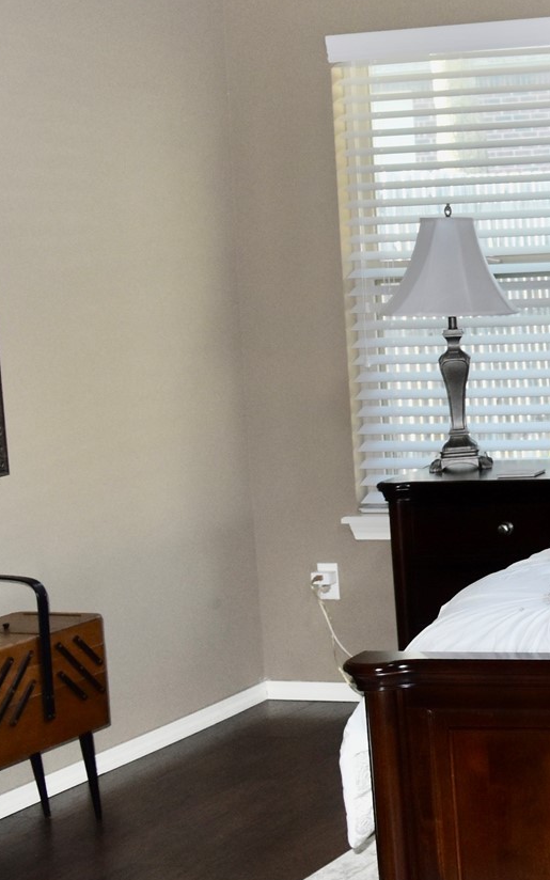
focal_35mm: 68
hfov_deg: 16.5
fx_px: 1631
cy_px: 322
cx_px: 943
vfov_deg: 30.1
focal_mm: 18
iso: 800
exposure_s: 1/100
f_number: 5
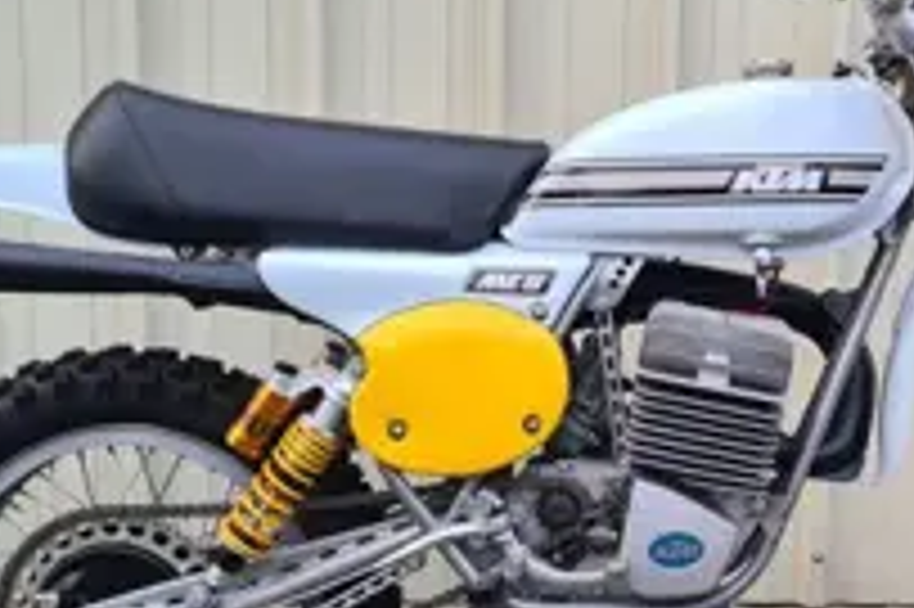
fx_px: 1624
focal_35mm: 64
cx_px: 720
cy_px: 455
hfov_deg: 30.7
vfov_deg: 21.0
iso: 64
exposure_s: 1/100
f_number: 1.8
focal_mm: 5.4
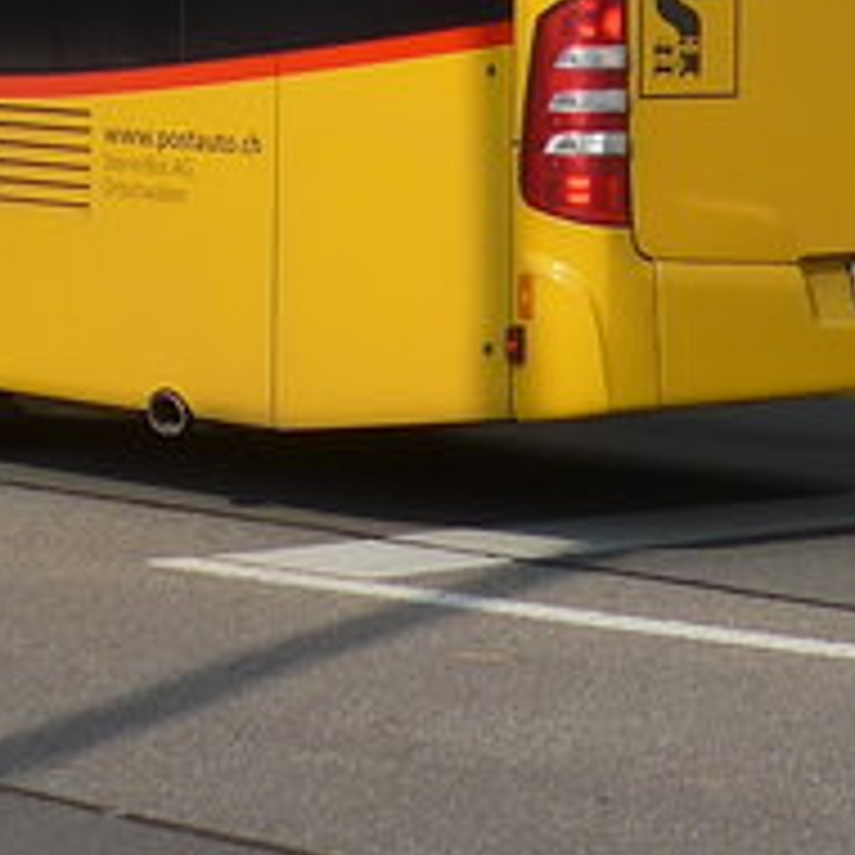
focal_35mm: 162
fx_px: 4527
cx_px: 446
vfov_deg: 10.1
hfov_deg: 10.8
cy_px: -756
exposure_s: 1/2000
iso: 80
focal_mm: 6
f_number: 2.8
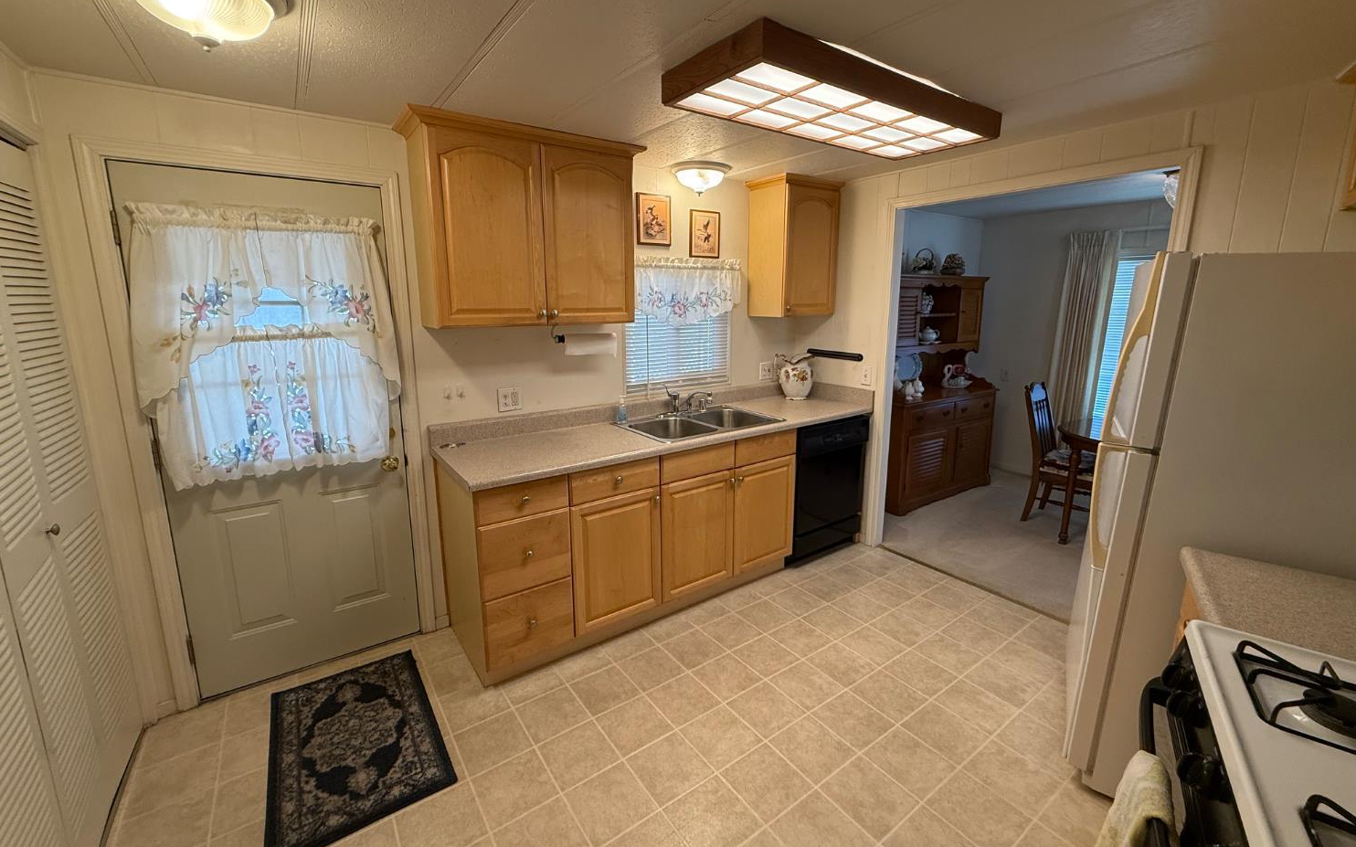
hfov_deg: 101.5
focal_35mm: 15
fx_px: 554
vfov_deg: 74.7
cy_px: 399
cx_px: 676
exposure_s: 1/120
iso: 160
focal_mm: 2.22
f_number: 2.2
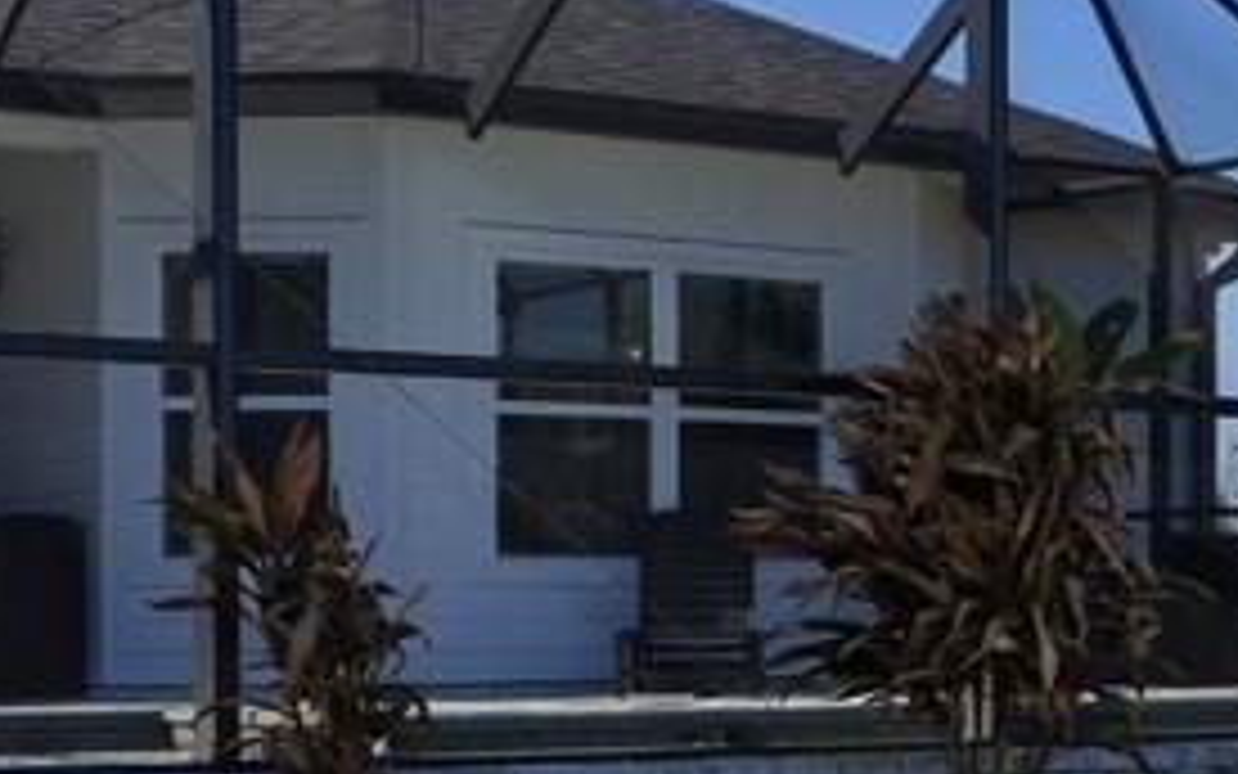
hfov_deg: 19.3
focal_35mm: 98
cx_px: 1702
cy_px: 662
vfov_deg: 13.3
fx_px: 3306
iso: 160
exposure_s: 1/6400
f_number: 8
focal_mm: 16.5
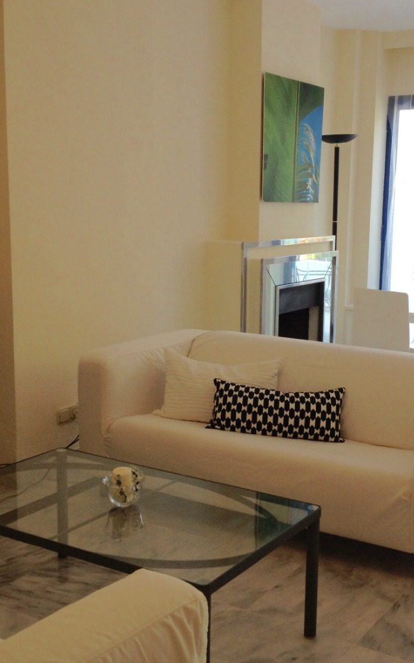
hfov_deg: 25.7
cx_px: 275
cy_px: 329
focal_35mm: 50
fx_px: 902
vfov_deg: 40.3
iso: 50
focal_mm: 4.28
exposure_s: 1/120
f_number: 2.4
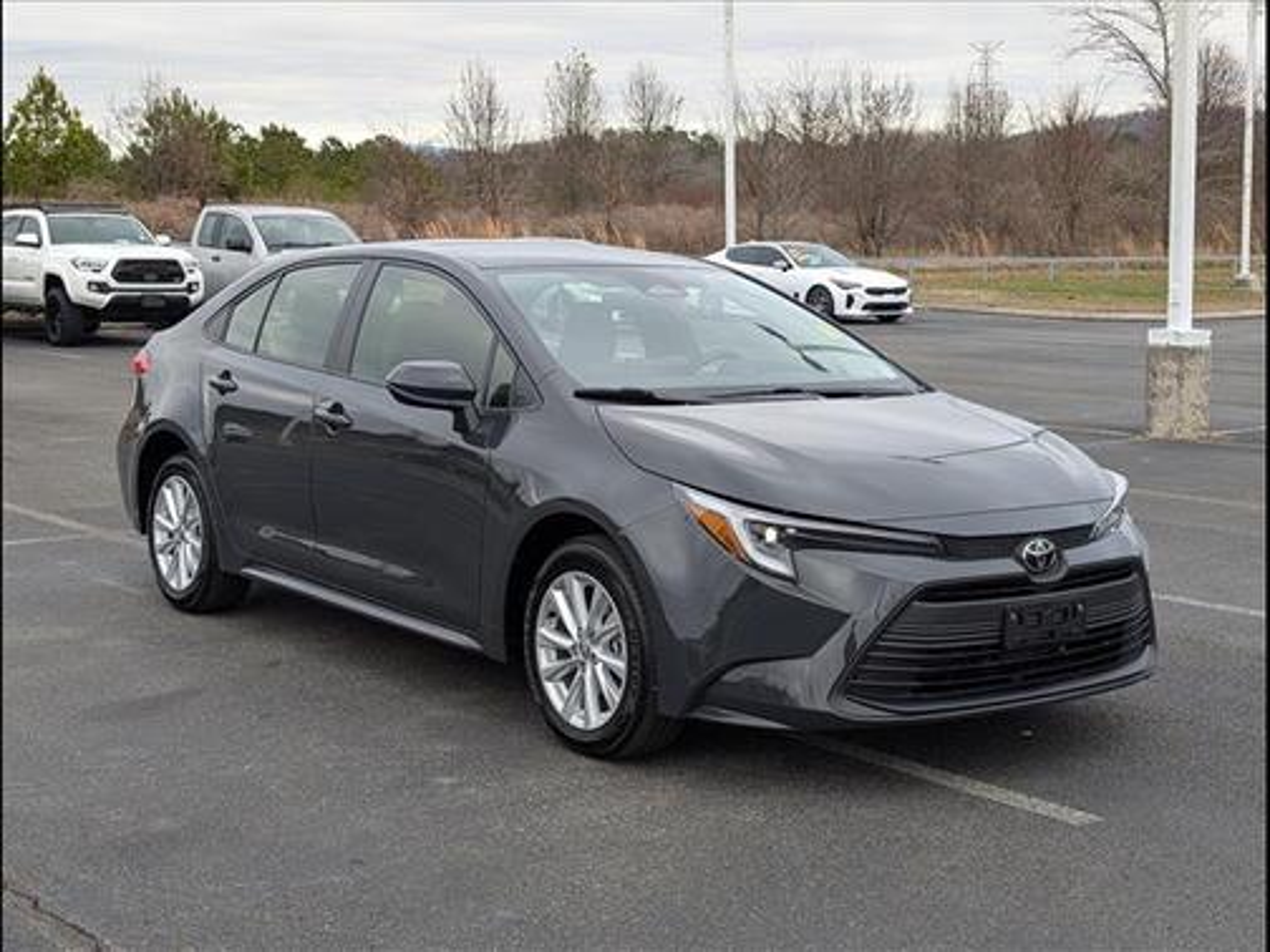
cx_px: 635
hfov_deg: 38.9
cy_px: 476
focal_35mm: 49
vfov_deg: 29.7
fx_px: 1798
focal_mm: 6.9
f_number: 1.68
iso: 20
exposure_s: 1/208
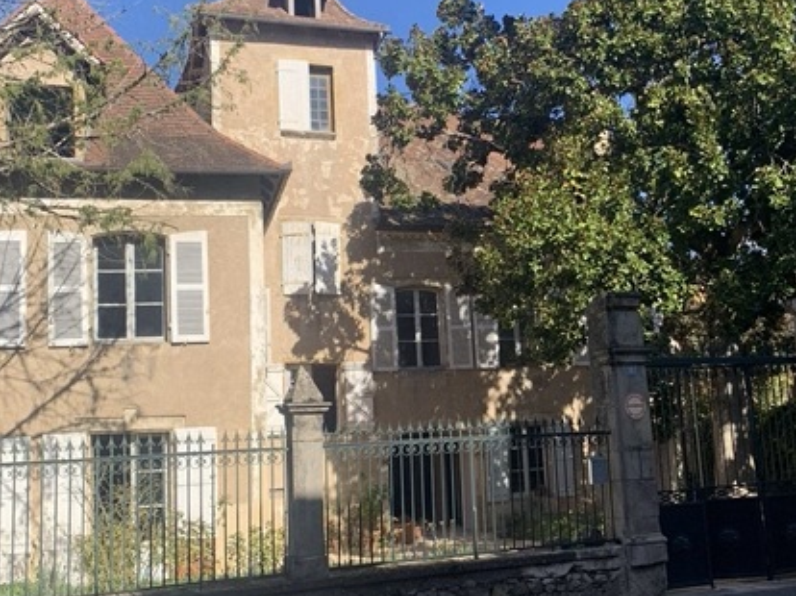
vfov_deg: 32.8
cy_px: 297
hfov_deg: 42.9
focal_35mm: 44
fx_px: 1011
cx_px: 456
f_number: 1.8
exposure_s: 1/1427
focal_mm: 4.25
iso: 25
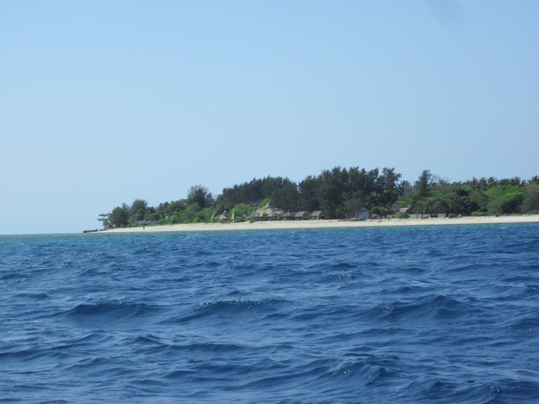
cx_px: 268
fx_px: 1775
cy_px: 203
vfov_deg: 13.0
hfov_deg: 17.3
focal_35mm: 114
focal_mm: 18.6
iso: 100
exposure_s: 1/800
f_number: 5.2
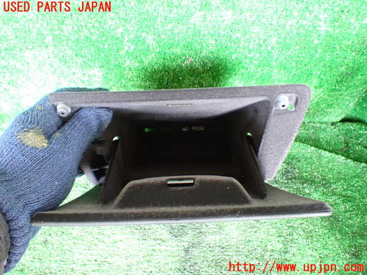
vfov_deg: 46.8
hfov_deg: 60.0
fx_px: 318
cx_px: 184
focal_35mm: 30
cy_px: 138
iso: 800
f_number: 2.3
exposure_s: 1/40
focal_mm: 5.4
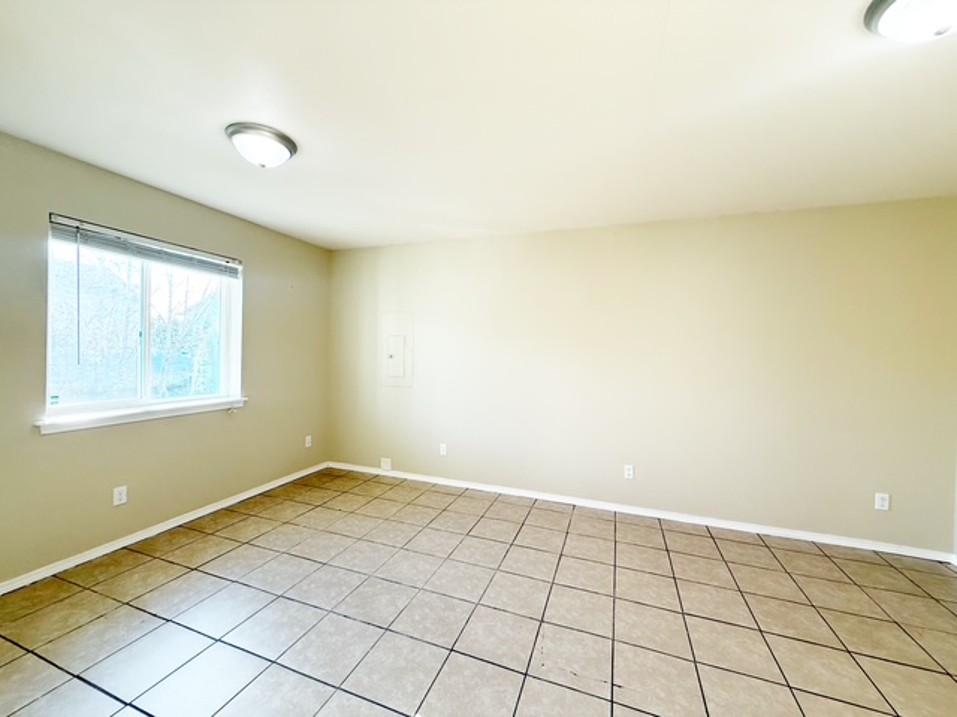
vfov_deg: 85.7
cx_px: 478
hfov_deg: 102.1
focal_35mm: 14
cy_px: 358
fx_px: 387
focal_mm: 2.22
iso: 125
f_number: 2.2
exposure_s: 1/120
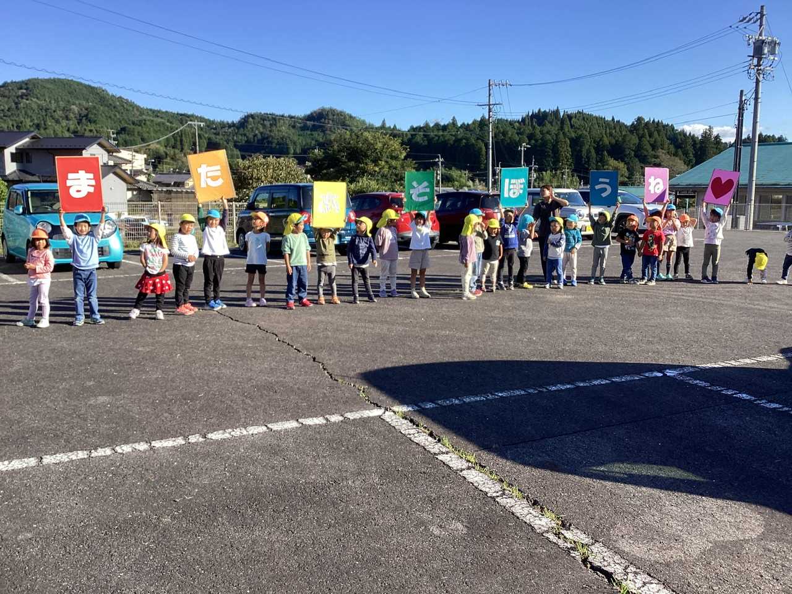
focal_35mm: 31
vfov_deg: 45.4
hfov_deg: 58.4
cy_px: 297
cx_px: 396
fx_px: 709
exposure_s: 1/679
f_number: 2.4
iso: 25
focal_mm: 3.3
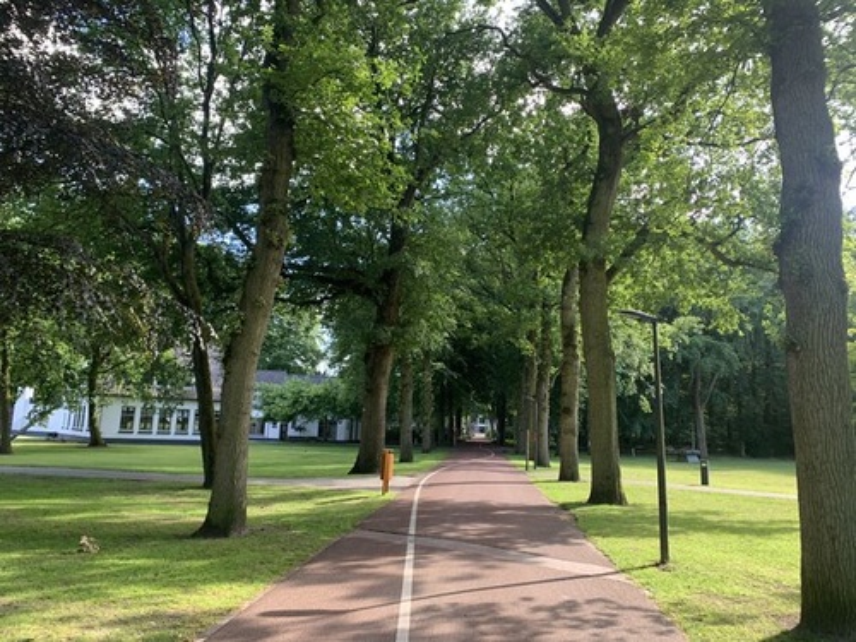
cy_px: 321
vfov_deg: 53.1
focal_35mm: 26
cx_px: 428
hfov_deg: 67.3
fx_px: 643
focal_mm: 4.25
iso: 32
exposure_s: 1/121
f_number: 1.8
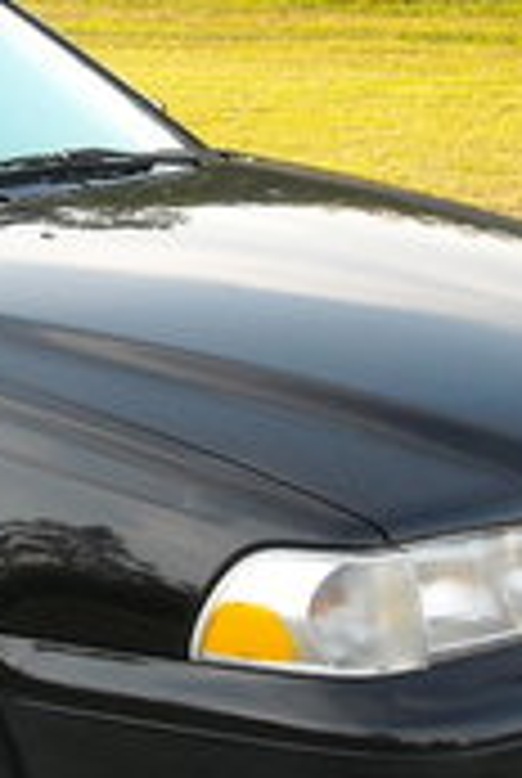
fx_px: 2729
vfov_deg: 16.2
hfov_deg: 10.6
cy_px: 328
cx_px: -194
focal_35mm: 126
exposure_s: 1/201
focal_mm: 5.7
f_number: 2.8
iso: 129
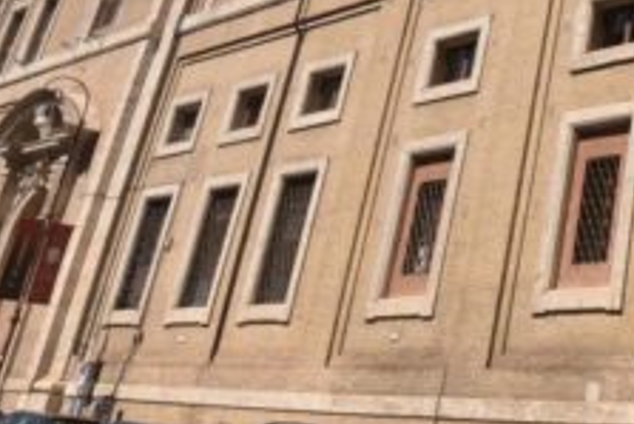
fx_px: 969
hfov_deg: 29.6
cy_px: -53
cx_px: 810
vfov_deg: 23.1
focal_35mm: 55
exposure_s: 1/1000
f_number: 13
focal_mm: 16
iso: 400
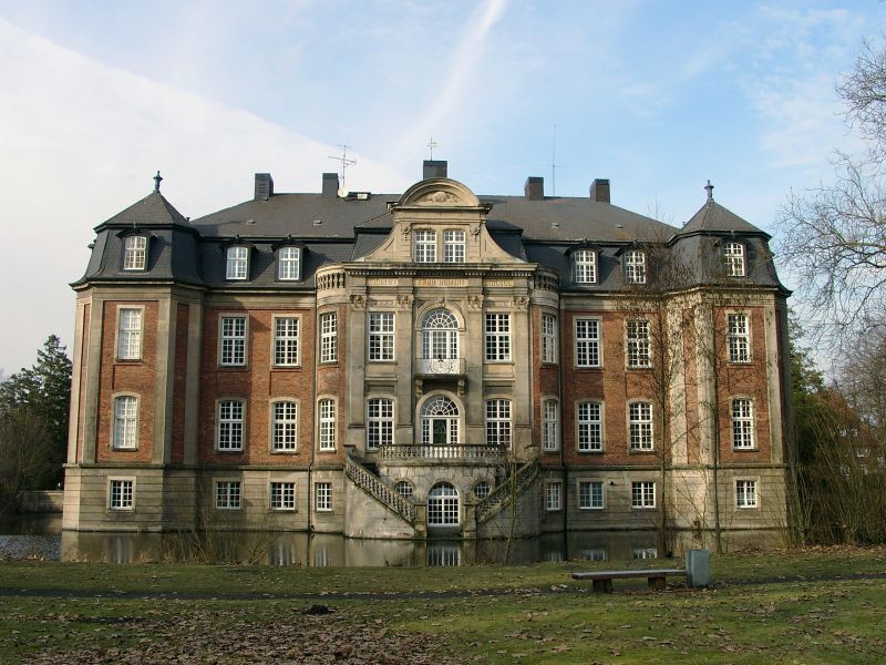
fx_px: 870
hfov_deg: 54.0
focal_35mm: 34
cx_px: 443
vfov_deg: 41.8
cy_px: 332
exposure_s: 1/500
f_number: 4
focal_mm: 7.13
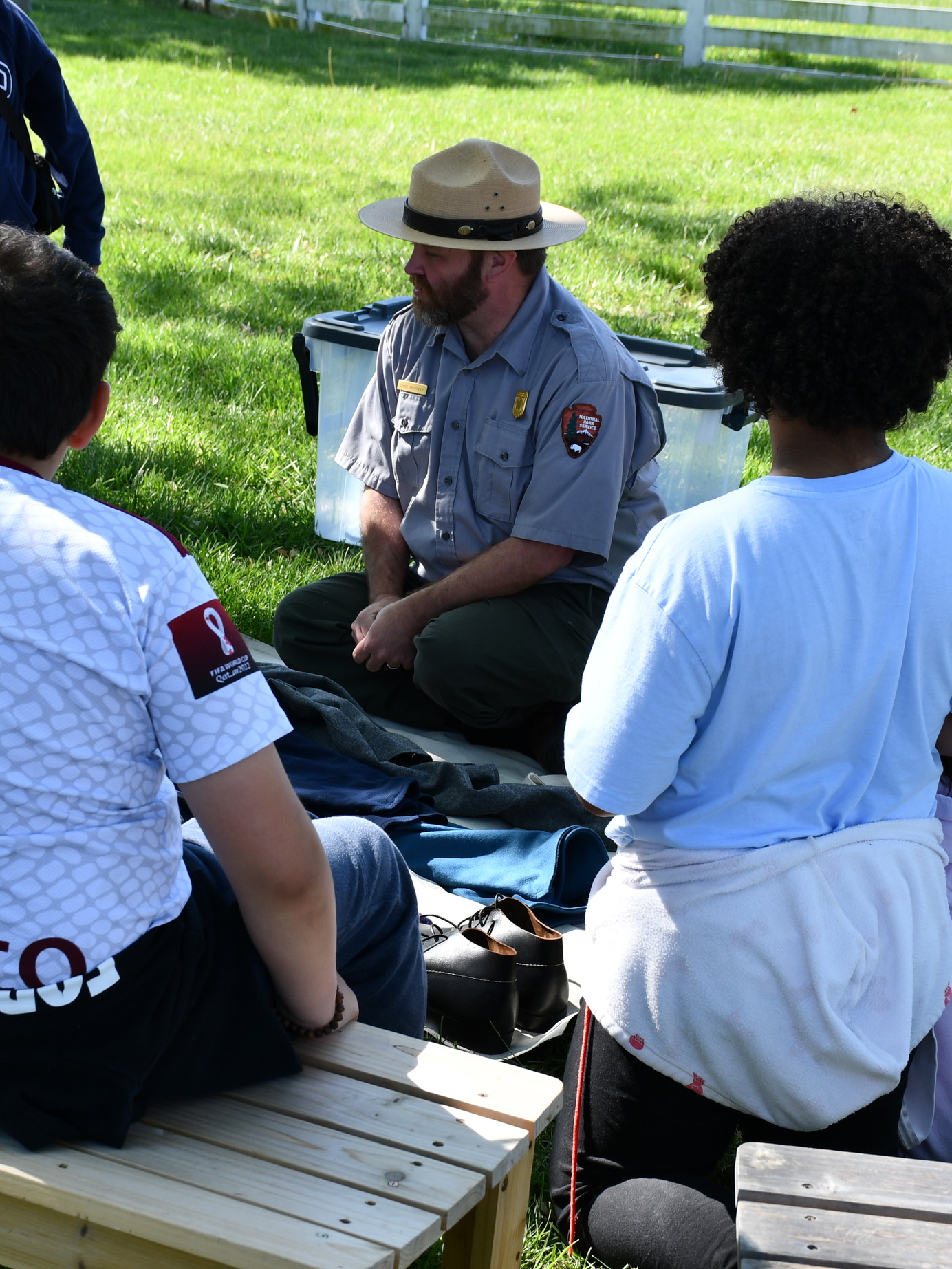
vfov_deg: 26.3
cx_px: 453
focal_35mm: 74
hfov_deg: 19.9
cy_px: 637
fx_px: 2713
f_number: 6.3
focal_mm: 34
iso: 200
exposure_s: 1/250
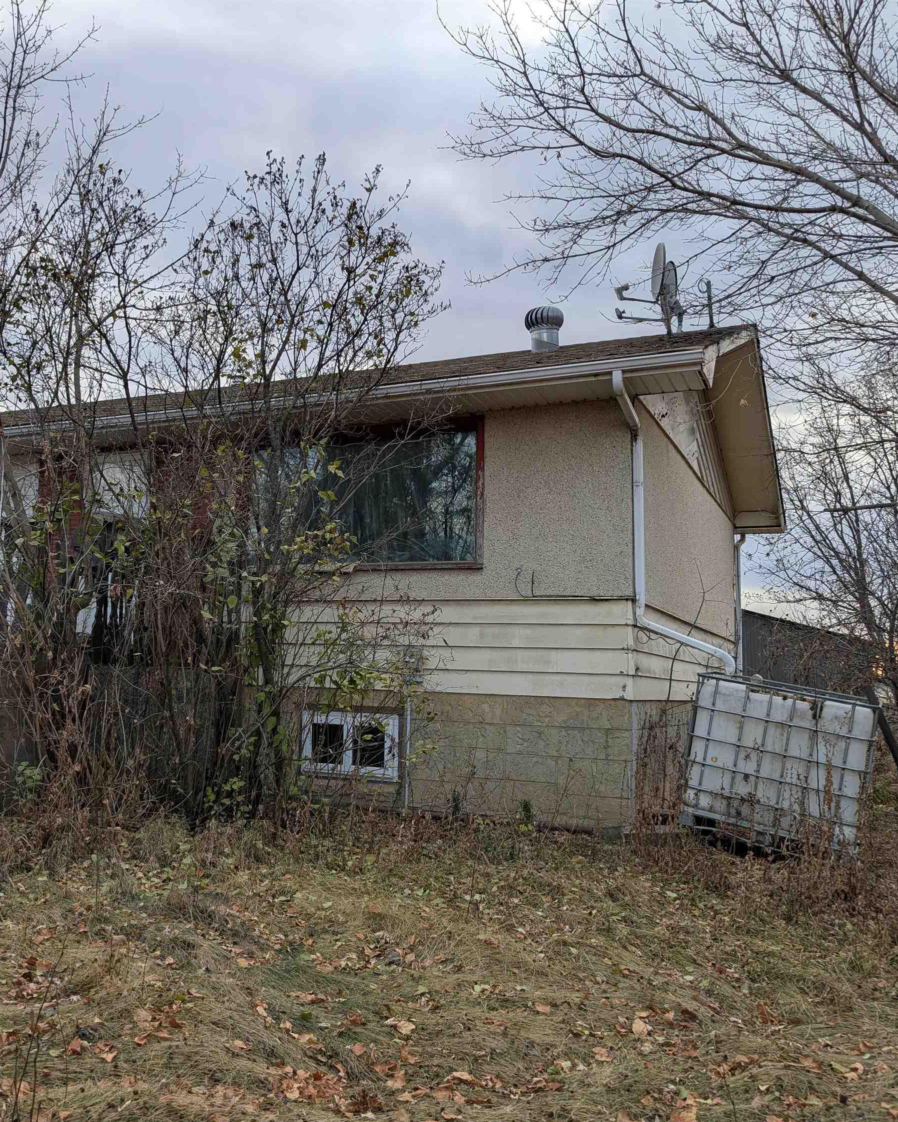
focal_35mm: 32
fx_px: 1063
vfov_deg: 55.6
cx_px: 233
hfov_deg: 44.4
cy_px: 575
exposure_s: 1/83.6
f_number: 1.68
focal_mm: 6.9
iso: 18
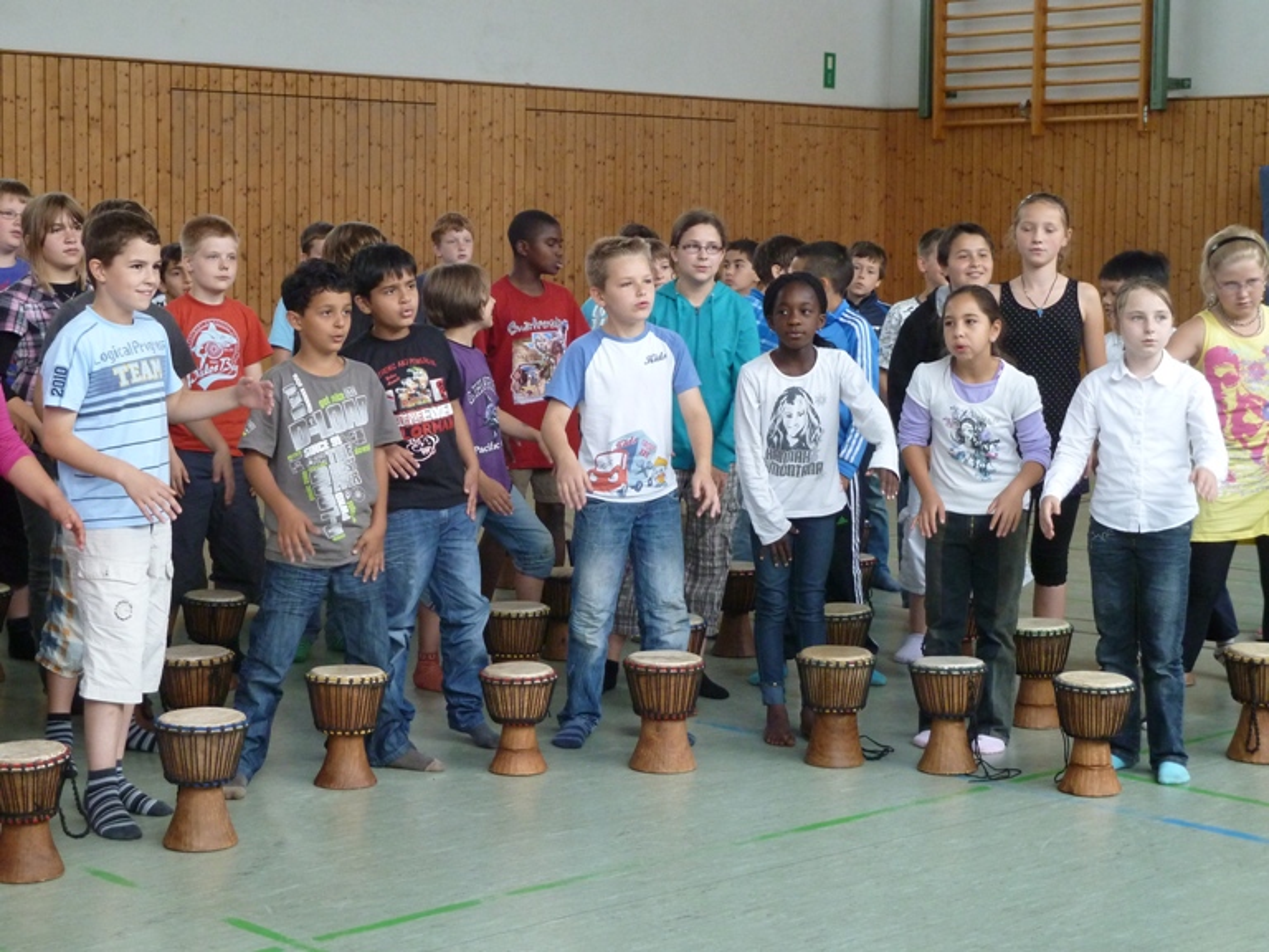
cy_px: 476
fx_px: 2456
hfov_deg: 29.0
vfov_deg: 21.9
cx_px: 634
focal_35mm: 67
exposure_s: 1/60
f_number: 4.1
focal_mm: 11
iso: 320
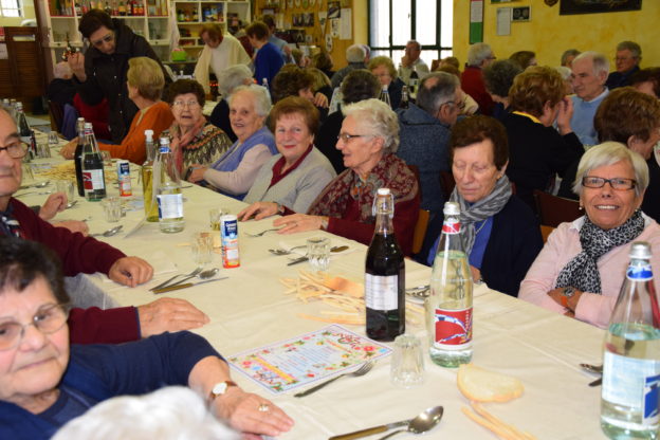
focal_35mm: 42
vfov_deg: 31.9
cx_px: 330
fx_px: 770
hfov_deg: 46.4
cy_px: 220
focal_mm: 28
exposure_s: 1/80
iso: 800
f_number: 4.5
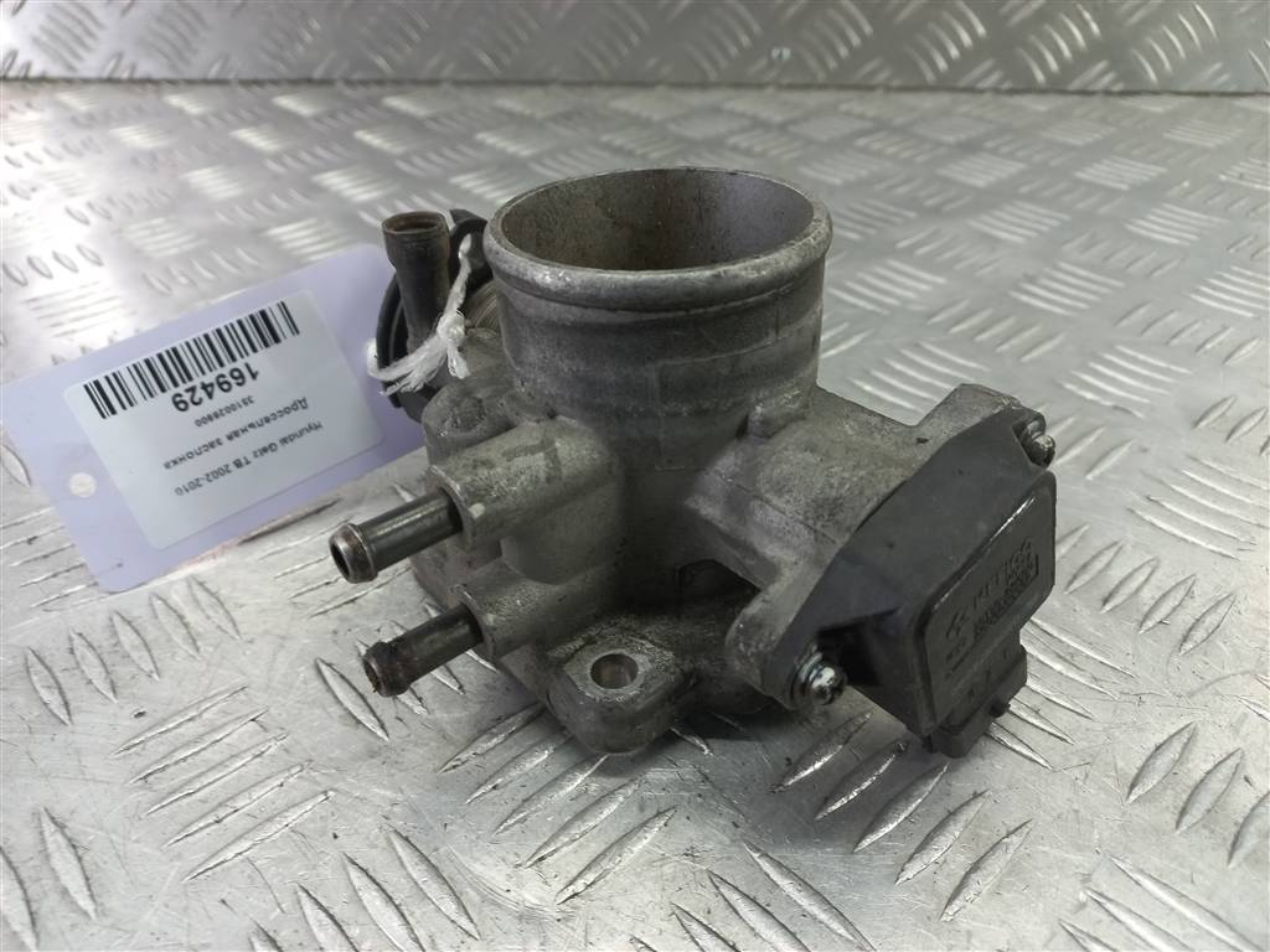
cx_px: 635
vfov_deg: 54.9
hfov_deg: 69.4
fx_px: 917
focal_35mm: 25
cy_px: 476
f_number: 1.8
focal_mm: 4.6
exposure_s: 1/50
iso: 80
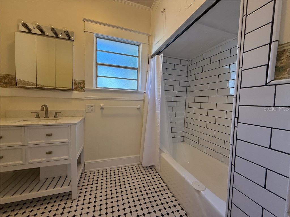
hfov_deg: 102.1
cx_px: 145
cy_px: 108
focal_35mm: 14
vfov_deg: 85.7
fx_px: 117
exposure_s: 1/120
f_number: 2.2
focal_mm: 2.22
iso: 200
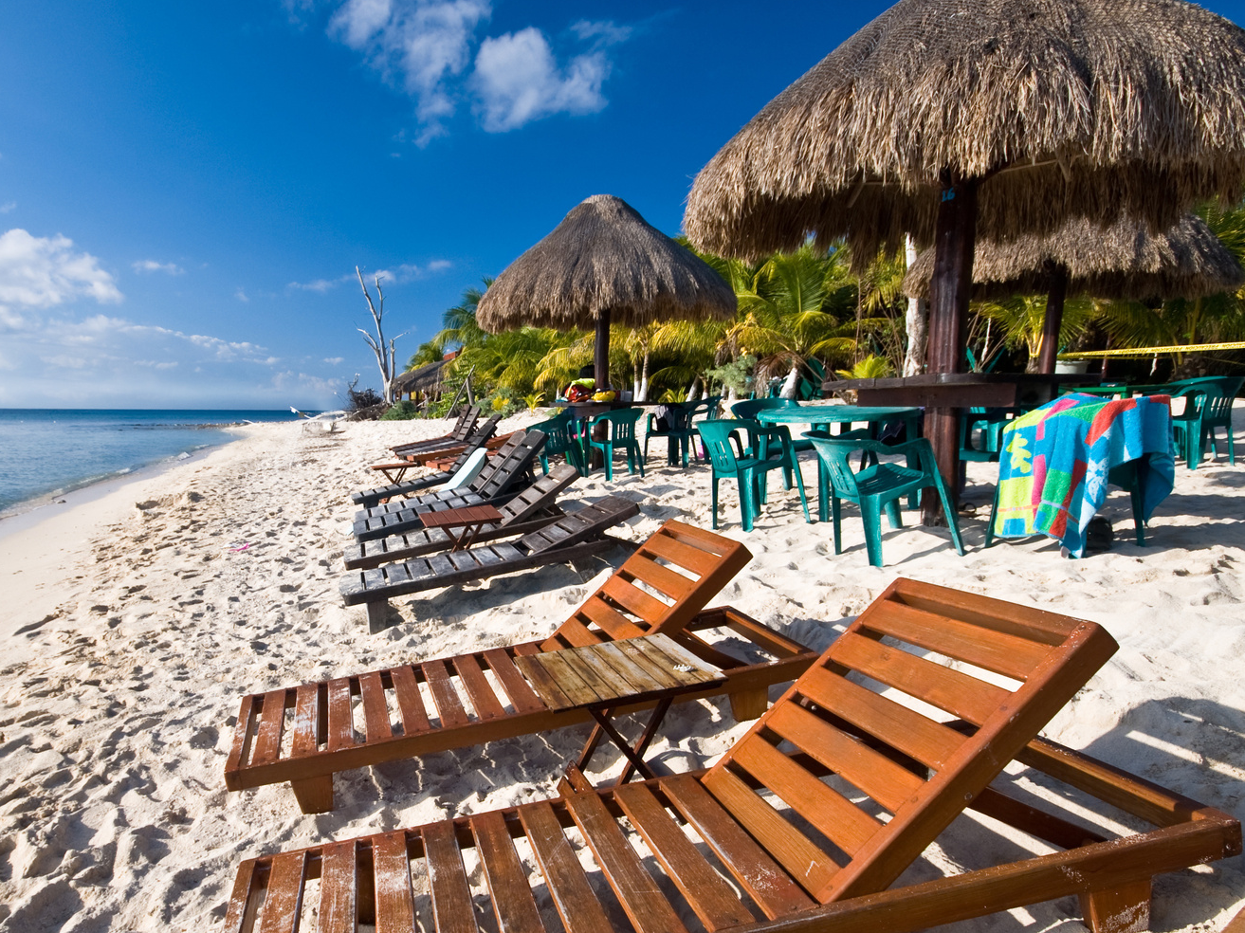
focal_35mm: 22
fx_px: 791
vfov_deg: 60.7
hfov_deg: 74.8
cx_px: 451
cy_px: 544
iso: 100
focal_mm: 10
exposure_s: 1/60
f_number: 8
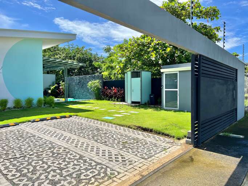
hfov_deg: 67.3
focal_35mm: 26
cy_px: 93
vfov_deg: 53.0
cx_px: 124
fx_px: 186
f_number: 1.5
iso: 50
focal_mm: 5.7
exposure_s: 1/3831
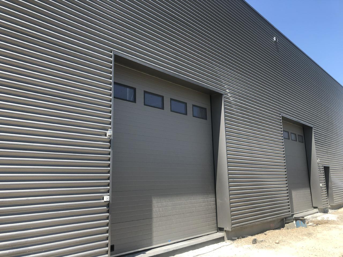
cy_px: 128
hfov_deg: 63.4
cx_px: 172
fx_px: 277
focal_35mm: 28
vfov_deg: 49.7
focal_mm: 3.99
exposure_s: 1/1091
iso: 20
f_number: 1.8
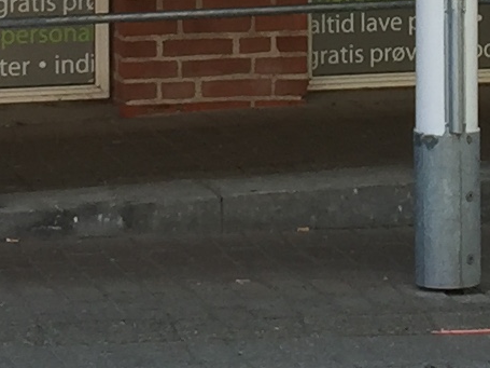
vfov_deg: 7.0
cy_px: -280
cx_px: 447
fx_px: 2944
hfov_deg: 9.5
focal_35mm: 208
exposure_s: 1/384
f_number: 2.2
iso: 32
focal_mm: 4.15
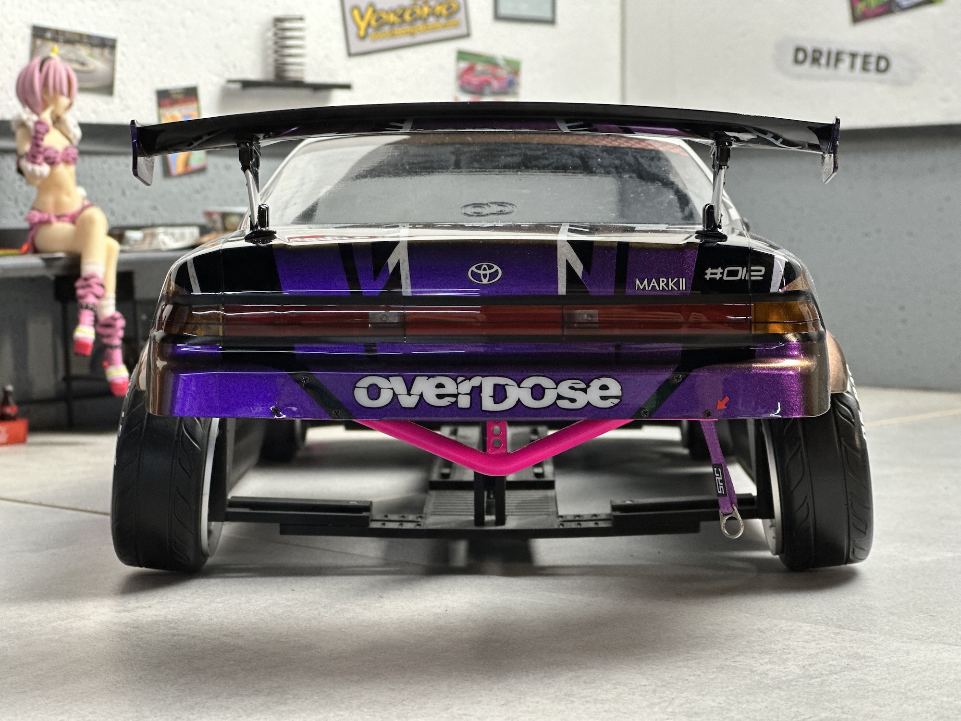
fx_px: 2138
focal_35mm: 77
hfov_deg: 25.3
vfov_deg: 19.1
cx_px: 480
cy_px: 360
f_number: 2.8
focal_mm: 9
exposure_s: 1/33
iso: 250
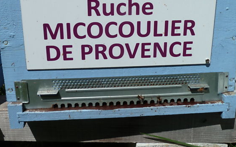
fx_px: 244
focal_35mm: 38
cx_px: 111
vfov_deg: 32.4
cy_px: 22
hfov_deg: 51.5
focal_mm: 4.1
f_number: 5.6
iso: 80
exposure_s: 1/640
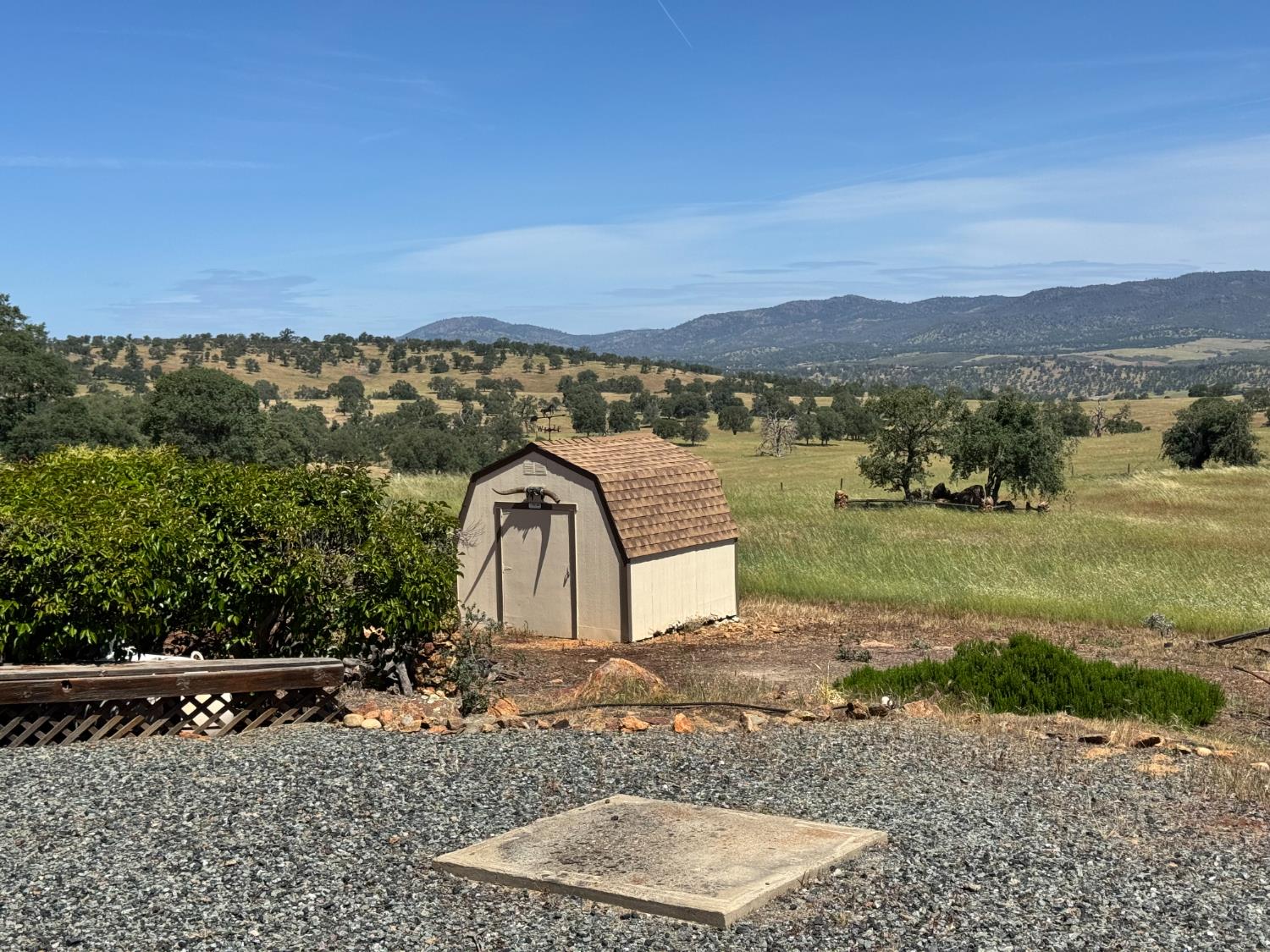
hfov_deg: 39.7
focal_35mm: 48
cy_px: 476
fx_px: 1761
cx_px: 635
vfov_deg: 30.3
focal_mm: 6.76
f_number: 1.78
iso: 64
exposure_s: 1/6410
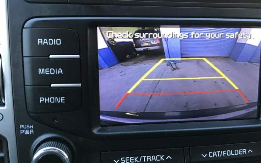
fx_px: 263
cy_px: 89
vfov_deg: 34.4
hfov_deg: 52.4
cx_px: 155
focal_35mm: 37
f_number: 1.8
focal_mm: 3.99
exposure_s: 1/33
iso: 32
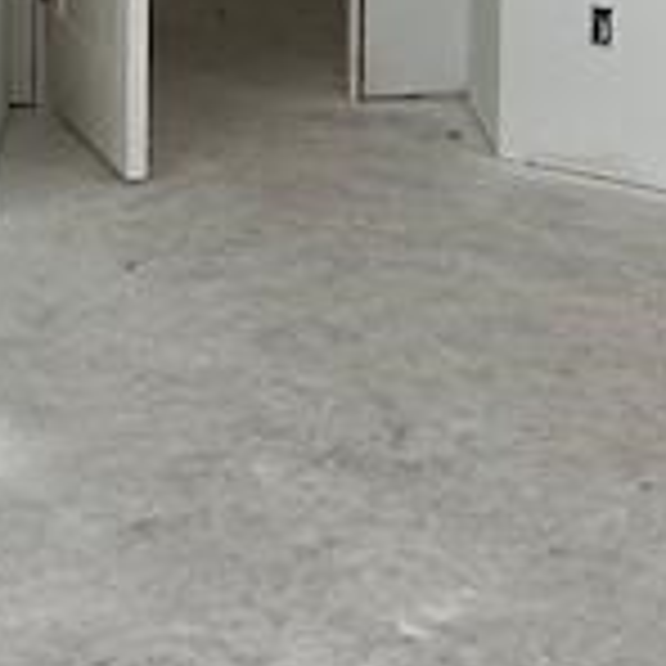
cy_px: -387
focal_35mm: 107
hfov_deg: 16.2
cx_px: 477
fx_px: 2329
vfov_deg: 14.9
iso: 250
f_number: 2.2
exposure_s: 1/120
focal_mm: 2.22
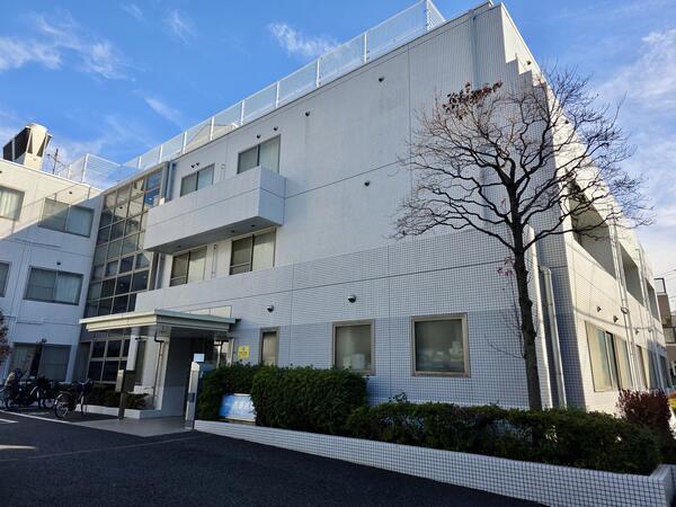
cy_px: 254
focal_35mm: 23
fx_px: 449
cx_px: 338
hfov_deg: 73.9
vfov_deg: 58.9
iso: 80
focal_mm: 6.3
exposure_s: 1/3034
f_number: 1.7
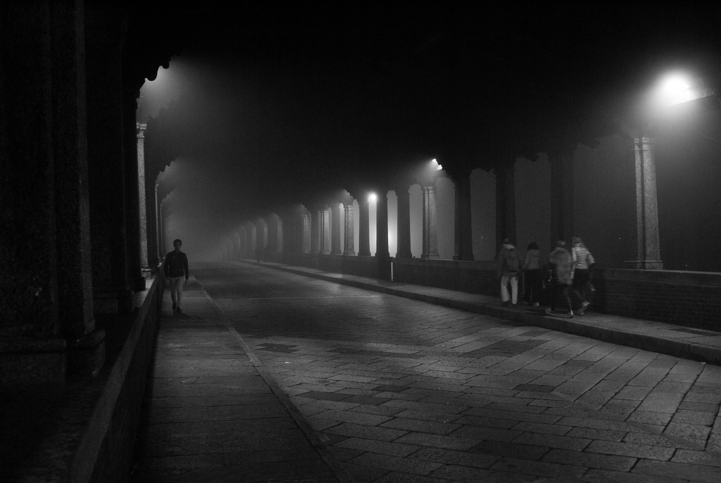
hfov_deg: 53.1
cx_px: 360
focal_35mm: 36
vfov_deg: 37.0
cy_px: 242
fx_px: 722
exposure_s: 1/15
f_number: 4
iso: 800
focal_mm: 24
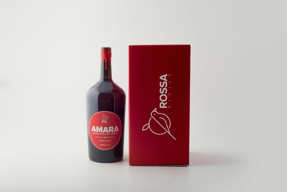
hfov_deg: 39.6
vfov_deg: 27.0
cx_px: 144
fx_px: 399
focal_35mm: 50
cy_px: 96
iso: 500
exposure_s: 1/100
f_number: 10
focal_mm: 50
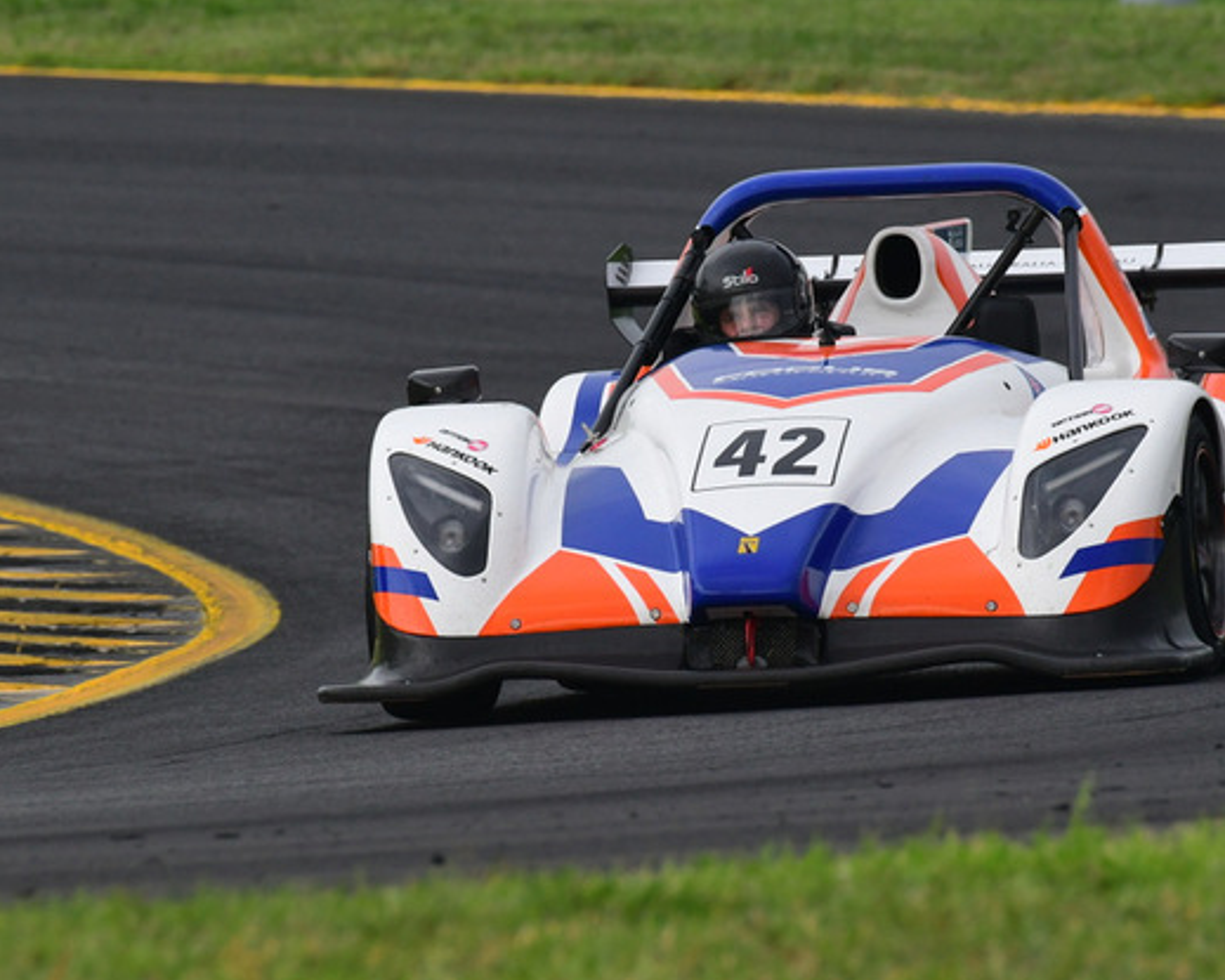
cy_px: 380
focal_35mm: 1085
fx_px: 39330
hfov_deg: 1.8
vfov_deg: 1.4
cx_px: 564
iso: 800
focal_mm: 500
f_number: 10
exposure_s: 1/640
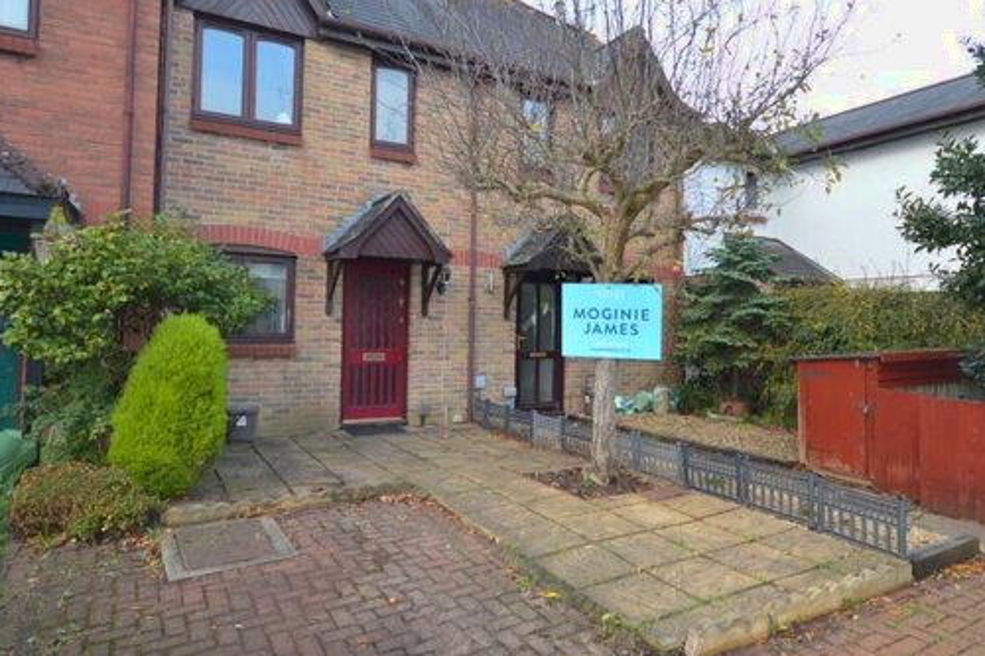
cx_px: 512
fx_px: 574
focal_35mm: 21
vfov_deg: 59.4
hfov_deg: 81.2
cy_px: 299
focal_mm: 10
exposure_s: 1/125
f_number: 4
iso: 180
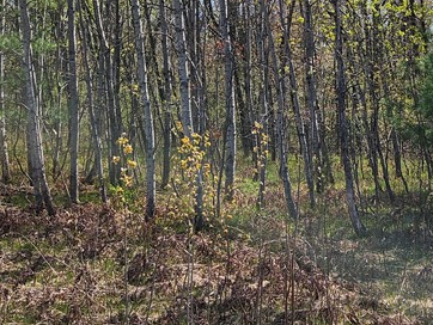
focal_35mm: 65
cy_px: -33
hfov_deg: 28.7
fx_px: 814
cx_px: 388
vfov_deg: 21.4
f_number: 1.8
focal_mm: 5.4
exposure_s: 1/1402
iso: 25
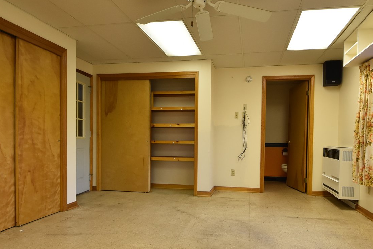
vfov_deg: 54.9
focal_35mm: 23
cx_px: 208
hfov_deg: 75.8
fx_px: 238
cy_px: 145
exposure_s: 1/125
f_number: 5.6
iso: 800
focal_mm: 10
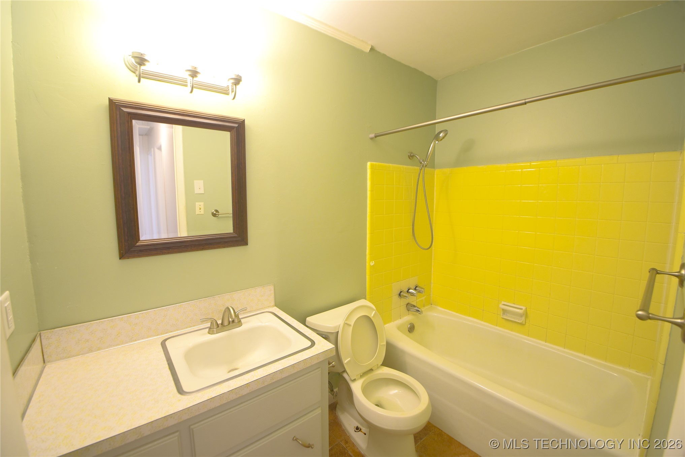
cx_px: 342
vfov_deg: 77.4
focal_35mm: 15
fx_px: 286
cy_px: 228
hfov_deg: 100.4
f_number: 7.1
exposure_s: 1/13
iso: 500
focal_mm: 15
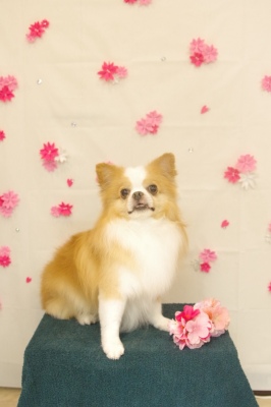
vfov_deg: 46.4
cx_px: 136
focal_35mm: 42
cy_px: 204
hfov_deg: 31.8
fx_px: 475
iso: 4000
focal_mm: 28
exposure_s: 1/160
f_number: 4.5
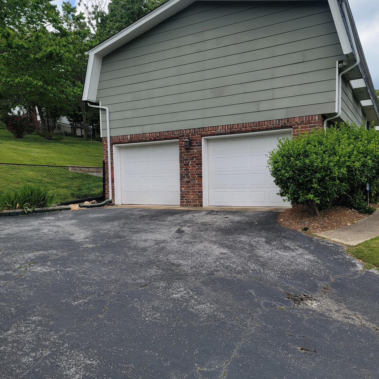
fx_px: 359
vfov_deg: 55.6
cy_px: 205
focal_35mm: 29
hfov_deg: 55.6
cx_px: 192
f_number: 1.8
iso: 16
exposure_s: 1/586
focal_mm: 6.7
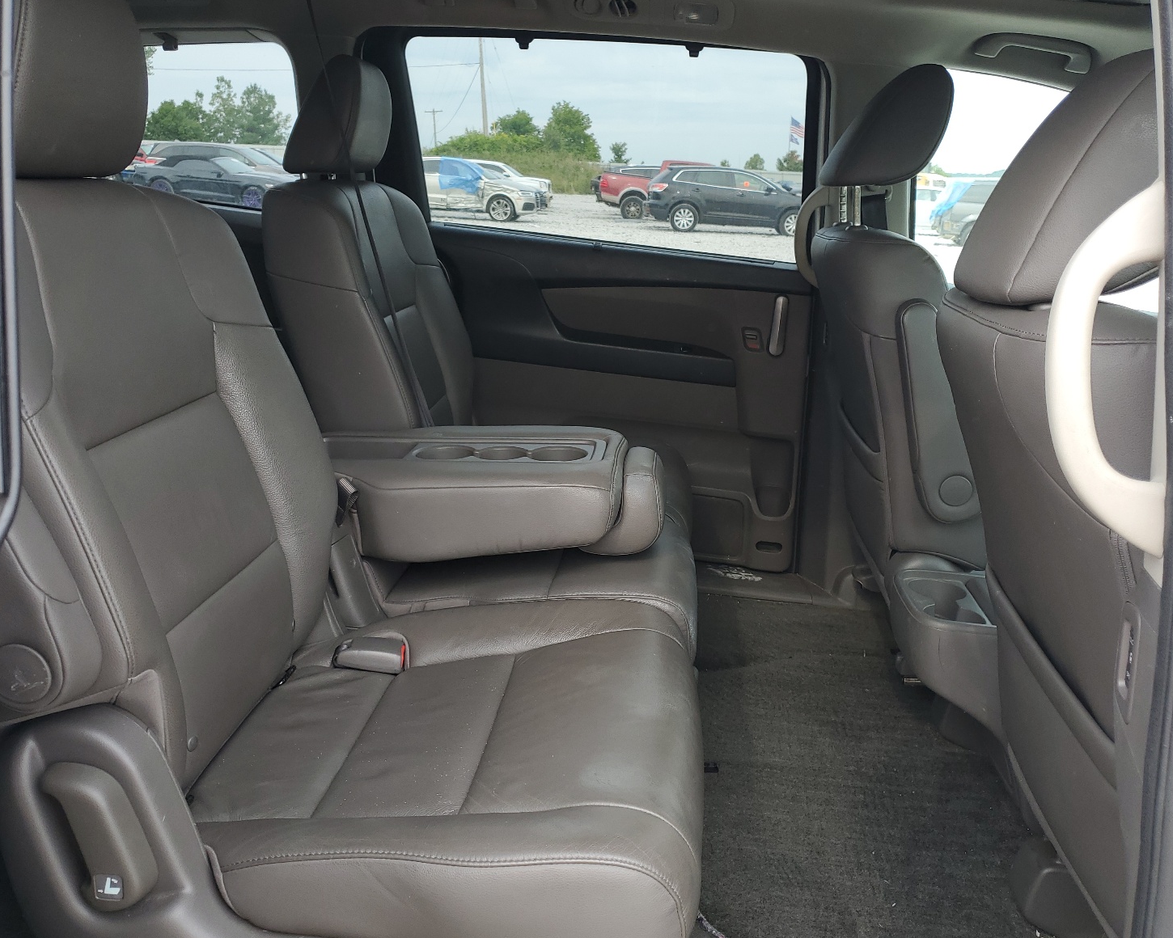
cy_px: 482
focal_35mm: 28
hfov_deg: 62.2
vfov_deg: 51.5
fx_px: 972
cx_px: 588
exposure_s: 1/263
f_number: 1.5
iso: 50
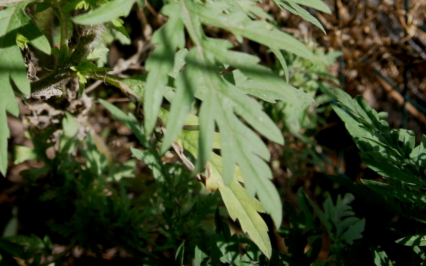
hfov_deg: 20.4
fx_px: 1173
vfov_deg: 12.7
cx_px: 89
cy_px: -22
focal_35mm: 101
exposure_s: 1/320
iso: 80
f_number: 3.4
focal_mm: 8.3
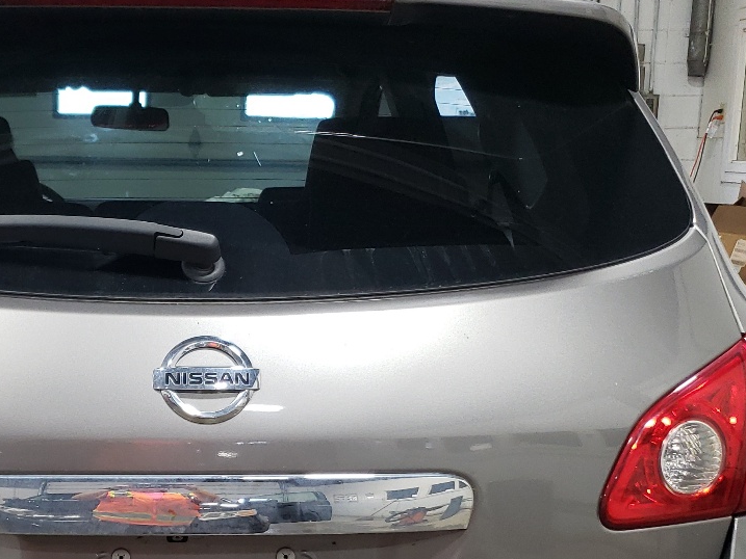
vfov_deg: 24.7
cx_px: 179
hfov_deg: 32.5
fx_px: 1250
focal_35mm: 58
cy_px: 467
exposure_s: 1/60.2
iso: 97
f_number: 1.5
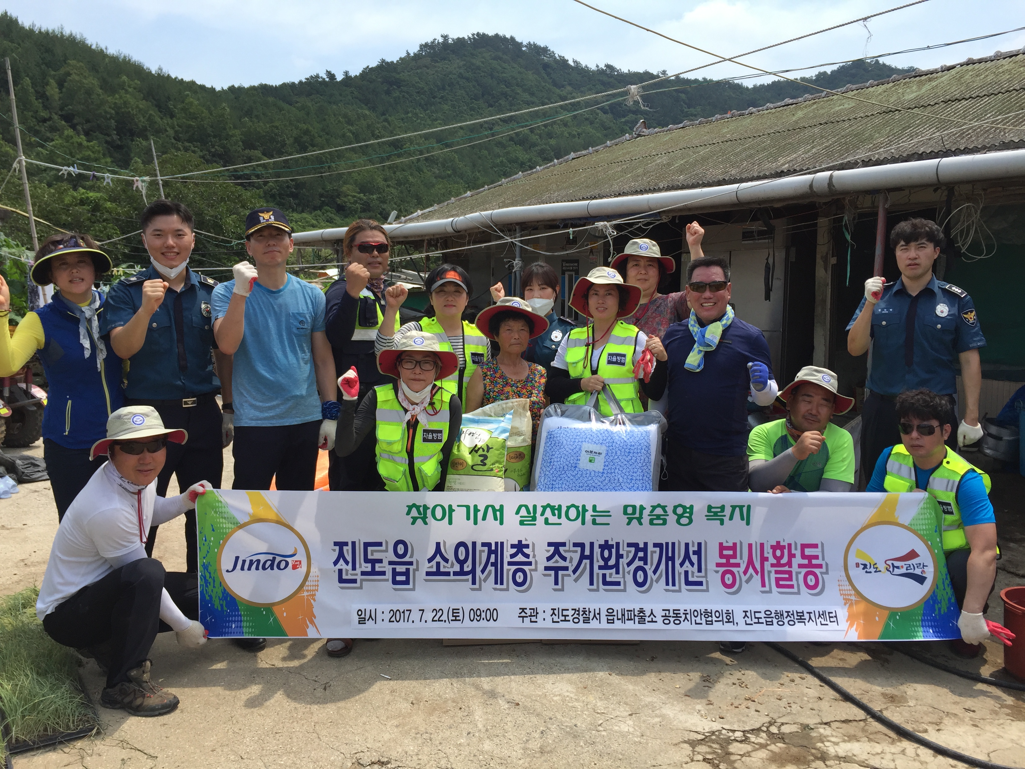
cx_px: 512
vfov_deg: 48.2
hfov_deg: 61.7
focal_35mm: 29
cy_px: 384
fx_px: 859
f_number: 2.2
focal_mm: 4.15
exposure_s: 1/1236
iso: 32
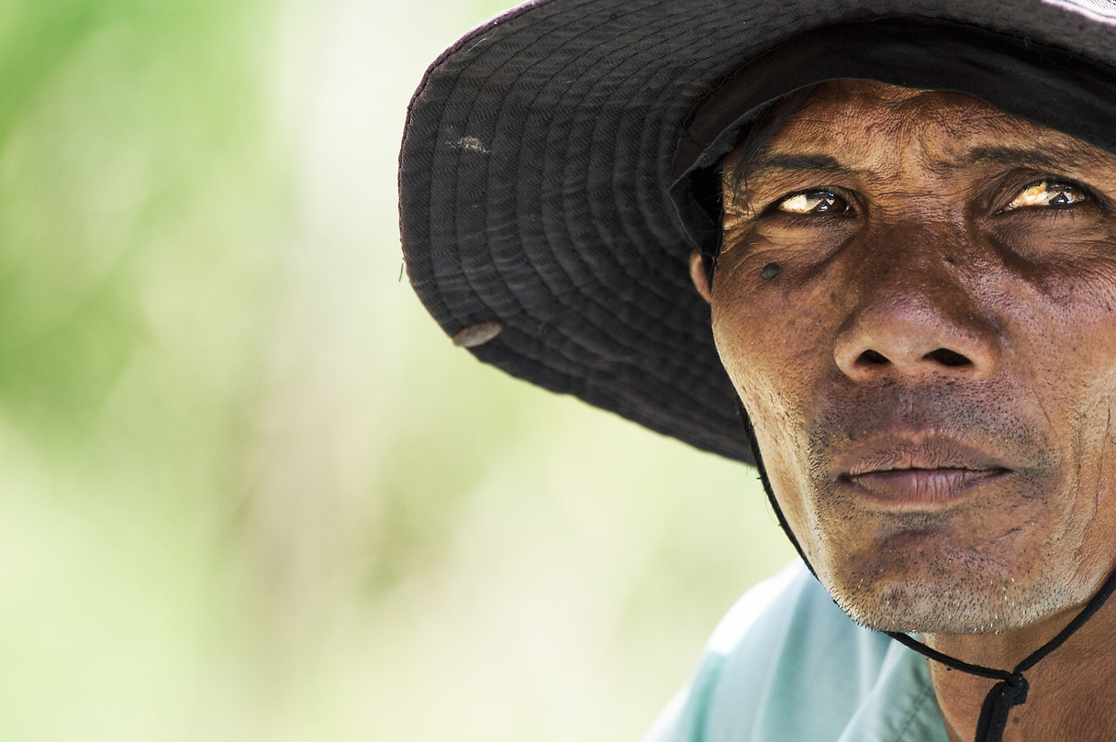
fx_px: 18339
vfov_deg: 2.3
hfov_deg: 3.5
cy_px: 367
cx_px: 943
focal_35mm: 592
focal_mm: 300
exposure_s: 1/1250
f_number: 5
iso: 200
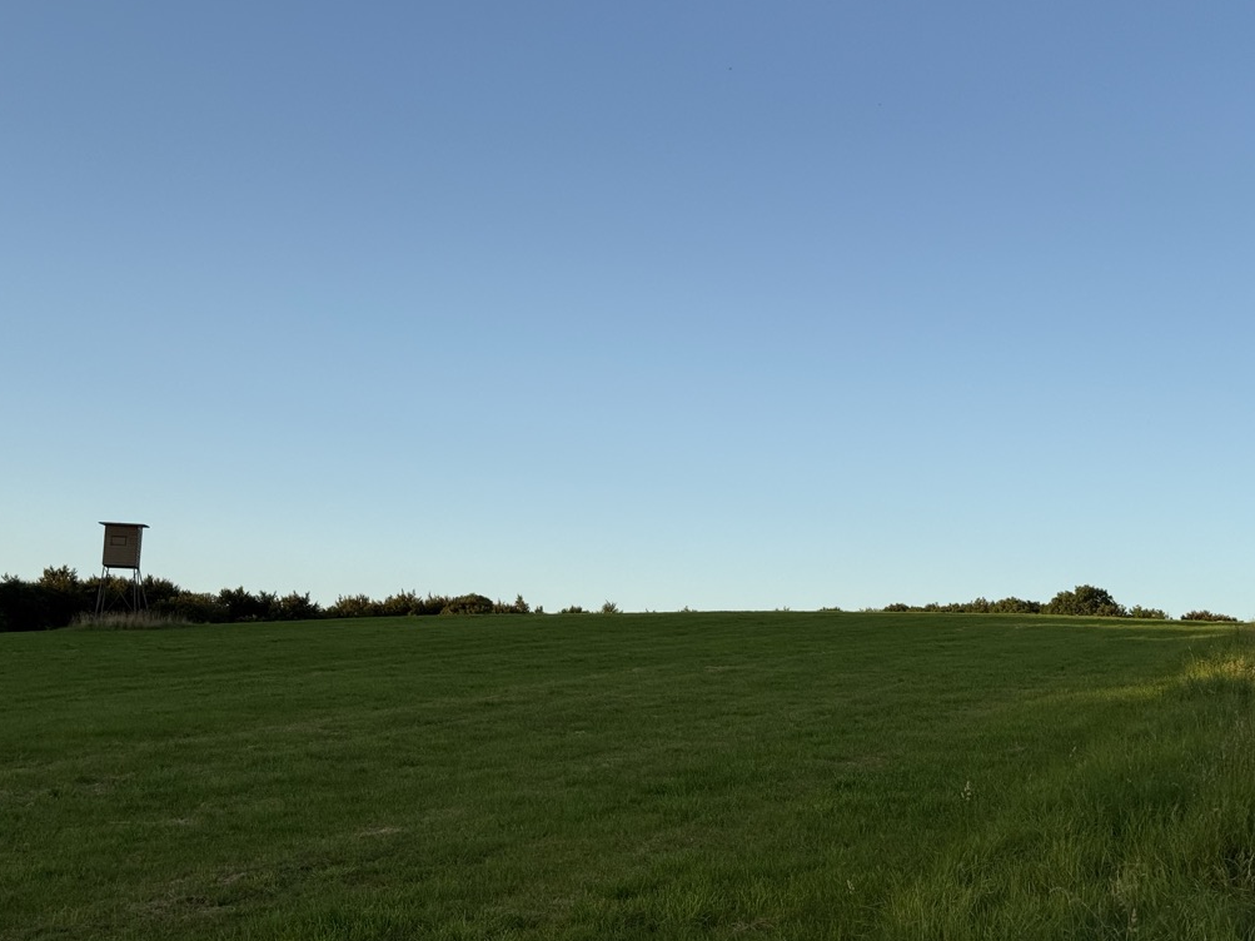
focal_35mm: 49
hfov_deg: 38.9
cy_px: 472
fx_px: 1776
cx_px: 624
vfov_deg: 29.7
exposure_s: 1/1754
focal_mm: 6.76
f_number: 1.78
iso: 64
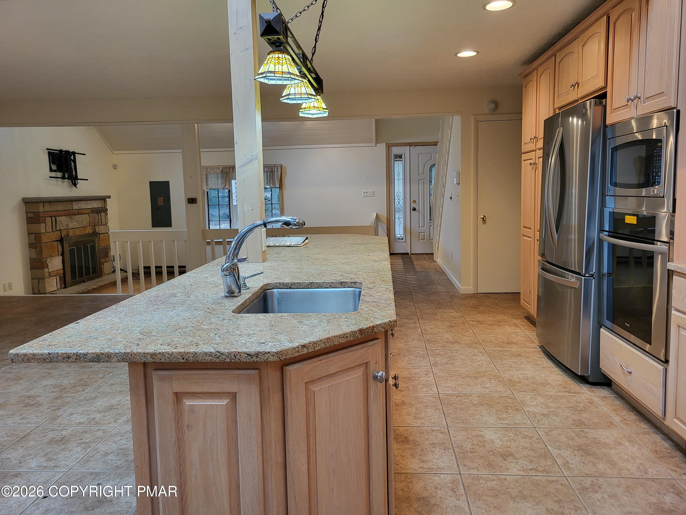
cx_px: 343
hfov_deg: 67.3
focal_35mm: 26
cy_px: 258
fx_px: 515
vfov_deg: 53.1
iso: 160
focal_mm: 5.4
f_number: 1.8
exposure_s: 1/40
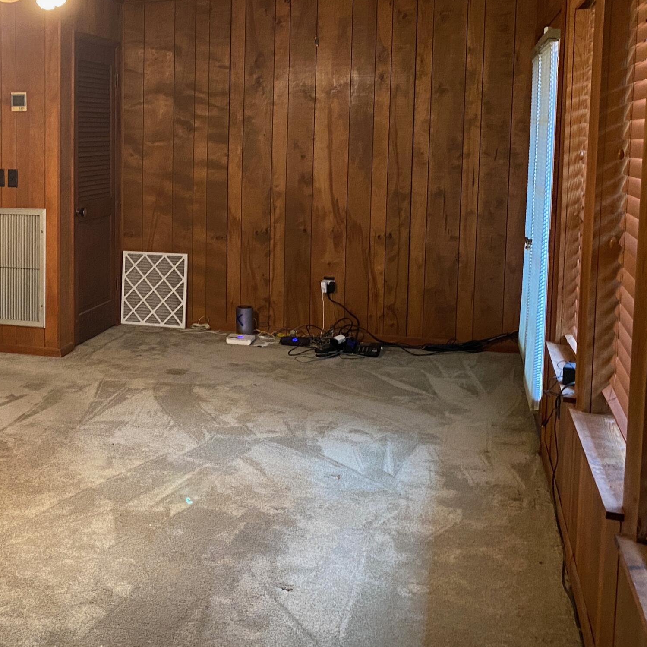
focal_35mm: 46
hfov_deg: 34.9
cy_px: 246
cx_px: 78
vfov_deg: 36.6
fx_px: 973
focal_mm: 4.25
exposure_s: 1/40
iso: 500
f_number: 1.8
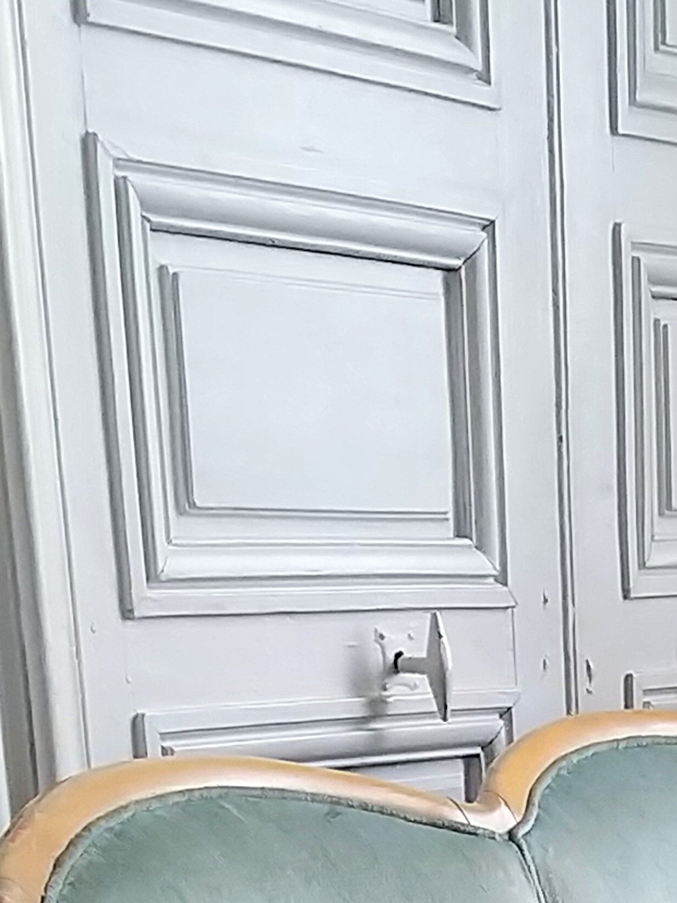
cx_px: 864
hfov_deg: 15.8
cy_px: 1414
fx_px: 2321
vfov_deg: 18.9
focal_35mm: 89
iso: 400
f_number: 1.7
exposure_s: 1/248
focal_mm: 3.93
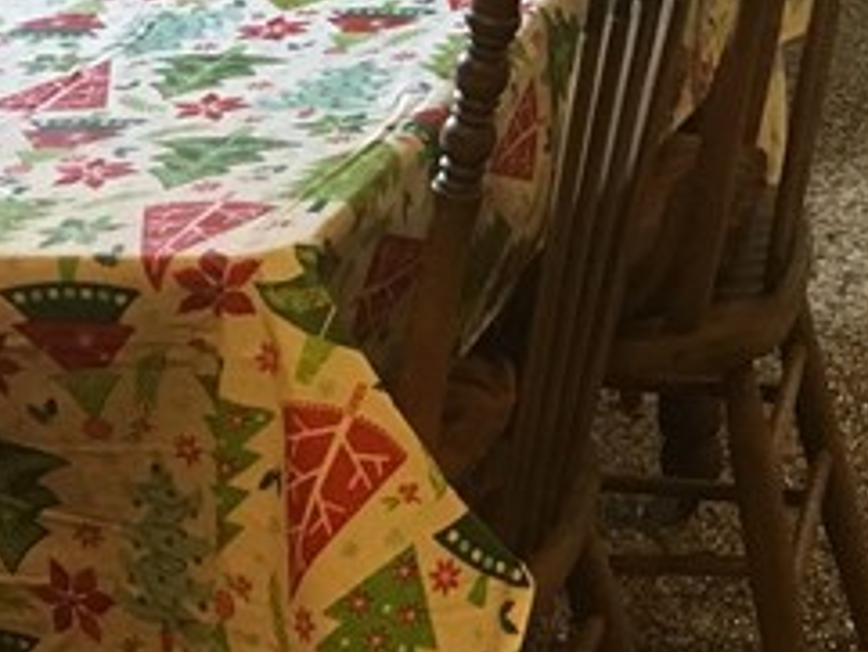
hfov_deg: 15.4
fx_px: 3086
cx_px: 1080
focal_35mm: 123
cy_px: -231
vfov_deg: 11.7
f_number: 2.2
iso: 200
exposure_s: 1/30
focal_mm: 4.15
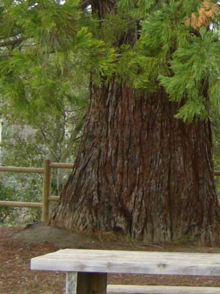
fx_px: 1101
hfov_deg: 11.1
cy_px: -32
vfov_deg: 14.8
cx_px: 287
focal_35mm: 130
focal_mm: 5.8
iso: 100
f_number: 2.8
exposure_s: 1/60
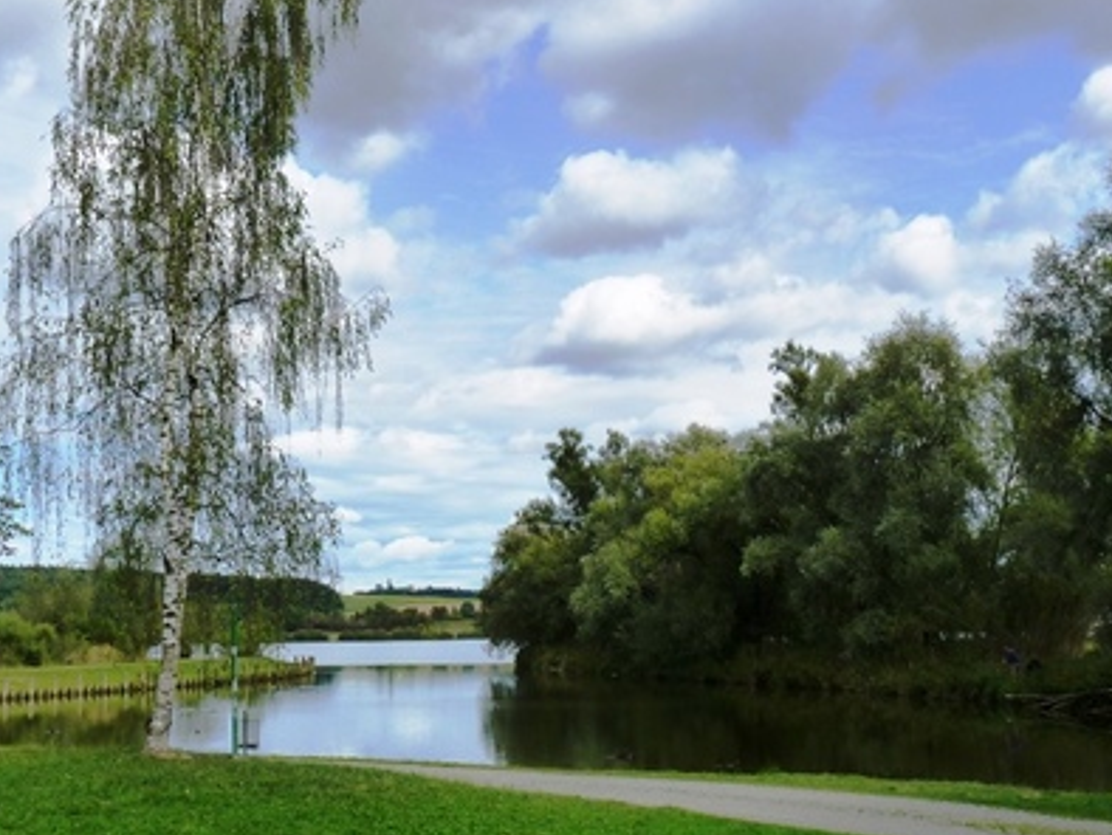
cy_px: 480
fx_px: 1736
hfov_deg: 35.5
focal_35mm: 54
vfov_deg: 27.0
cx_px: 522
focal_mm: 6.8
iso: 125
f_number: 5.6
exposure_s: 1/400
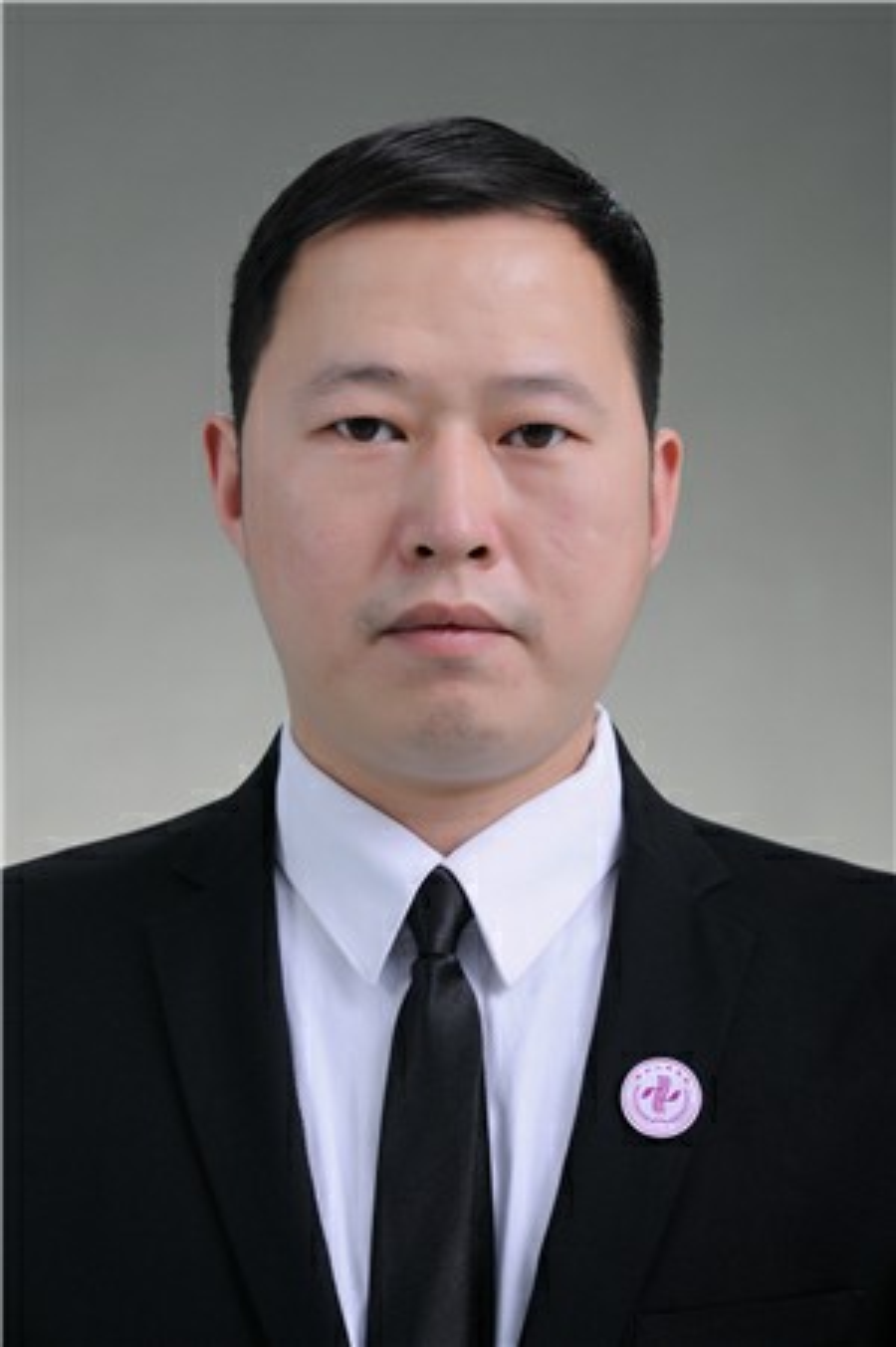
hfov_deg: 10.7
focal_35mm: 128
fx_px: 4767
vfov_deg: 16.1
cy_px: 674
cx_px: 448
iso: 160
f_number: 5.6
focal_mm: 85
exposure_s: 1/125
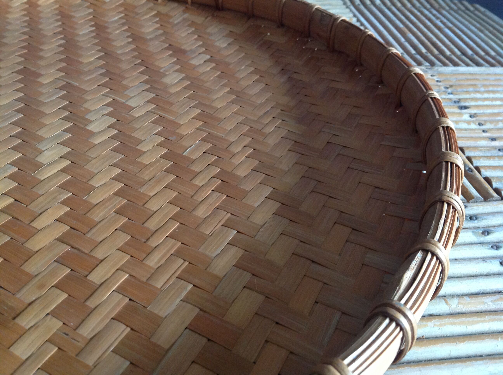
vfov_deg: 40.6
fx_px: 508
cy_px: 188
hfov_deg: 52.7
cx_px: 252
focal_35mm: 35
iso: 250
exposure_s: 1/15
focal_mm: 4.28
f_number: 2.4
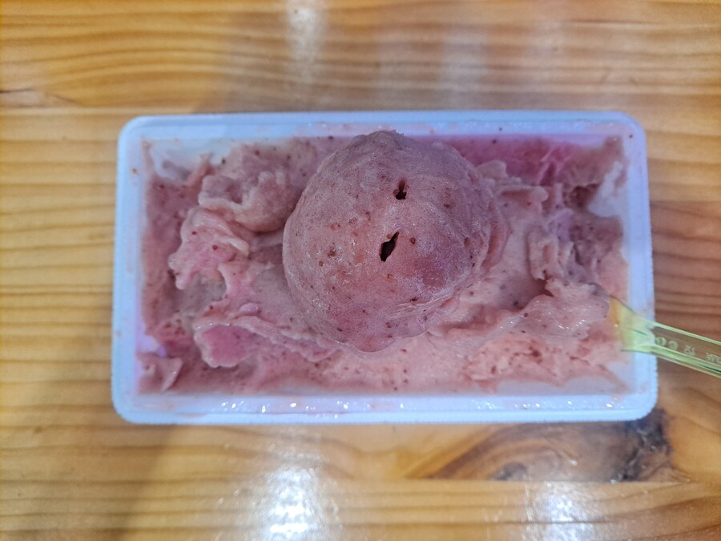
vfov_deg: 54.9
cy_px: 270
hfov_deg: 69.4
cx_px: 360
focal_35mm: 25
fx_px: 521
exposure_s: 1/60
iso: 320
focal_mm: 4.6
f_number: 2
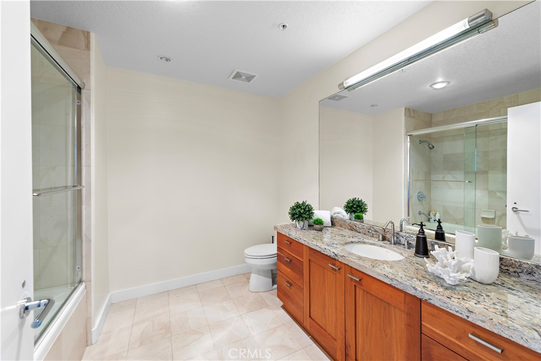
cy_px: 180
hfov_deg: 100.4
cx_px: 270
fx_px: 225
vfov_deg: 77.3
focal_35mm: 15
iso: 125
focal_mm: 15
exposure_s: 1/50
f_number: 7.1
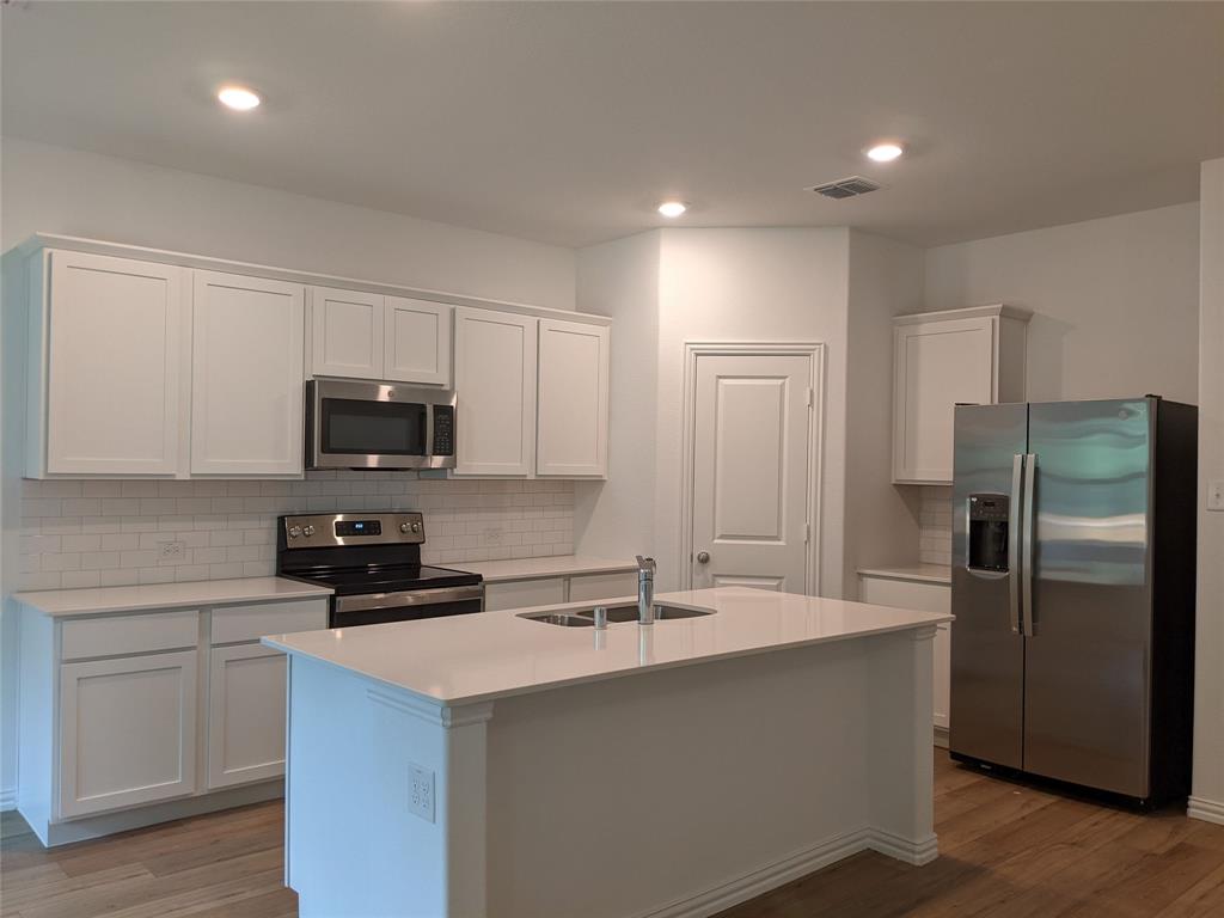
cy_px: 459
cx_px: 612
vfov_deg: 51.4
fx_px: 955
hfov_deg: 65.3
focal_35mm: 27
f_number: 1.8
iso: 110
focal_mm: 4.44
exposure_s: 1/59.9
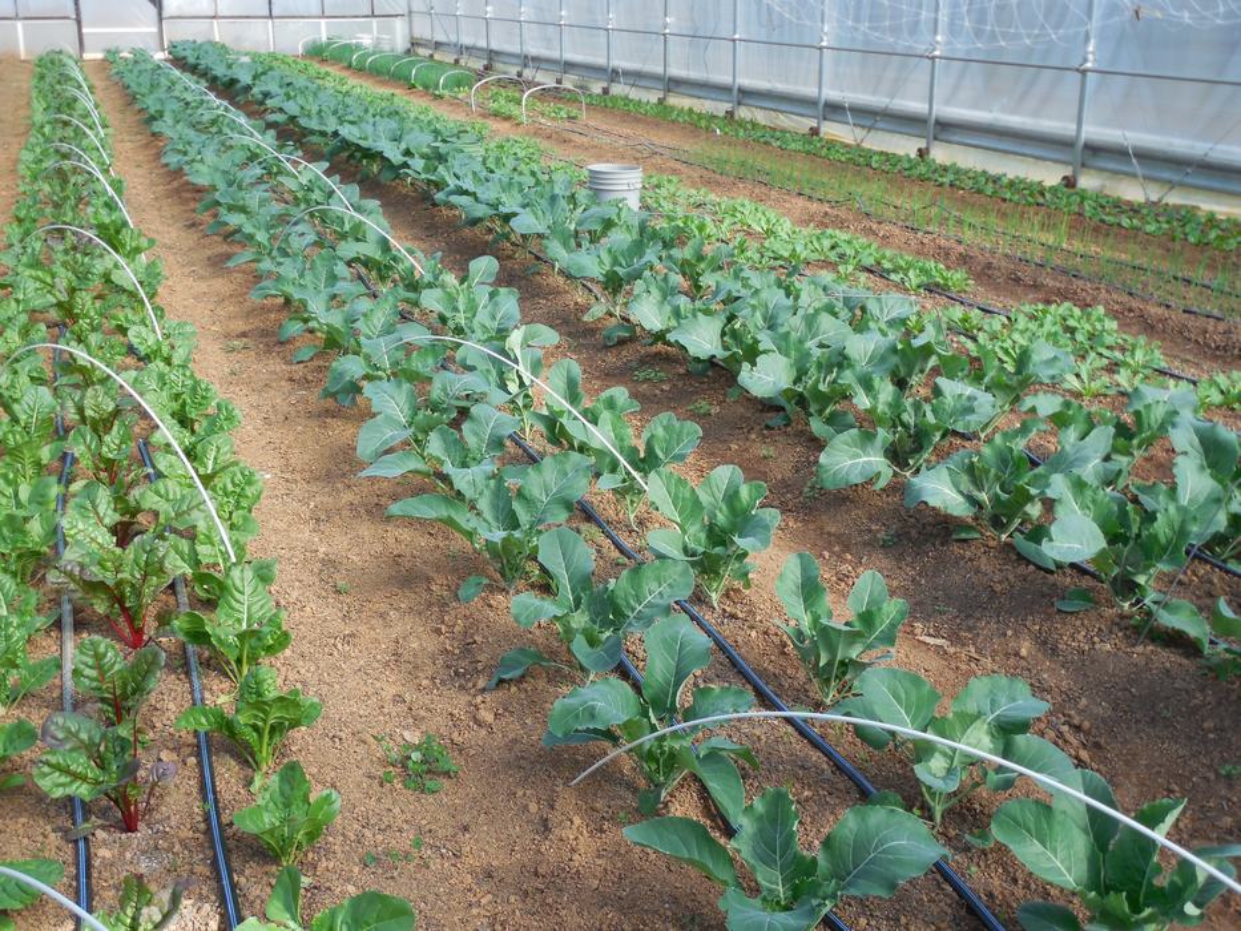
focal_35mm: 39
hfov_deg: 47.9
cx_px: 620
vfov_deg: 36.8
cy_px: 466
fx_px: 1398
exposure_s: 1/320
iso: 125
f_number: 3.8
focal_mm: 7
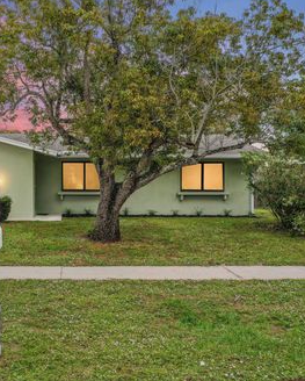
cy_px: 191
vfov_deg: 45.8
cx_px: 79
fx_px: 451
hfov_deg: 36.6
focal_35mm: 40
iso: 100
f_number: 5
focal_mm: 10.26
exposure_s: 1/320
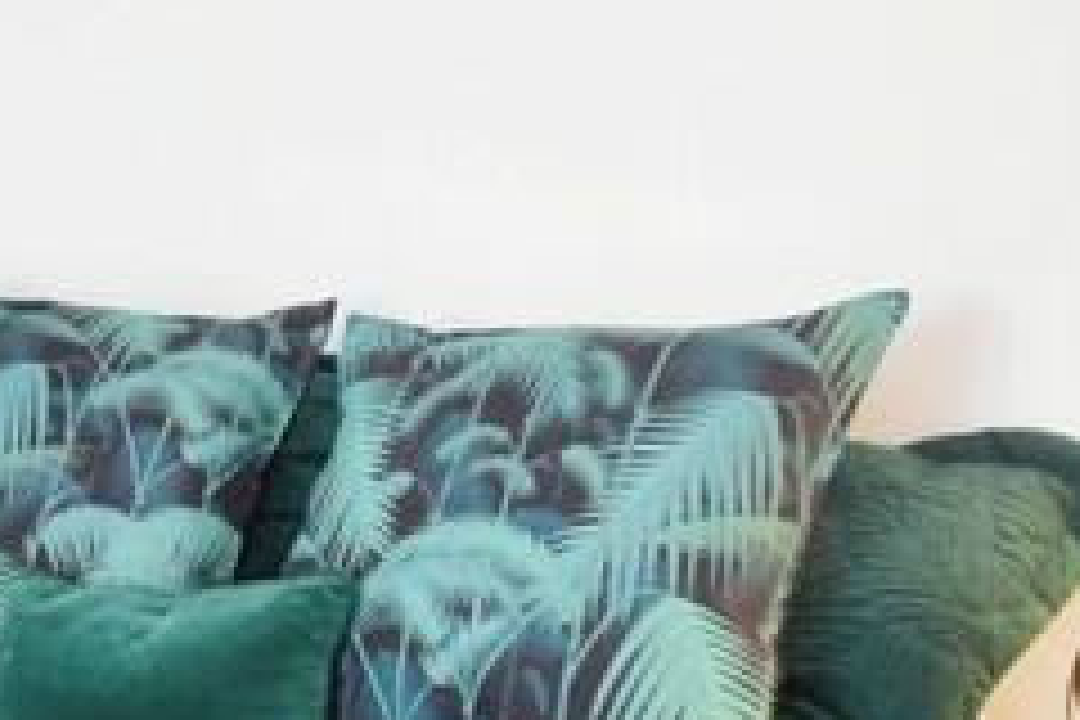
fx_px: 1920
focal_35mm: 64
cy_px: 659
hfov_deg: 29.8
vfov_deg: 20.8
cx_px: 58
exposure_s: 1/60
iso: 2800
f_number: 3.5
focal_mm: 10
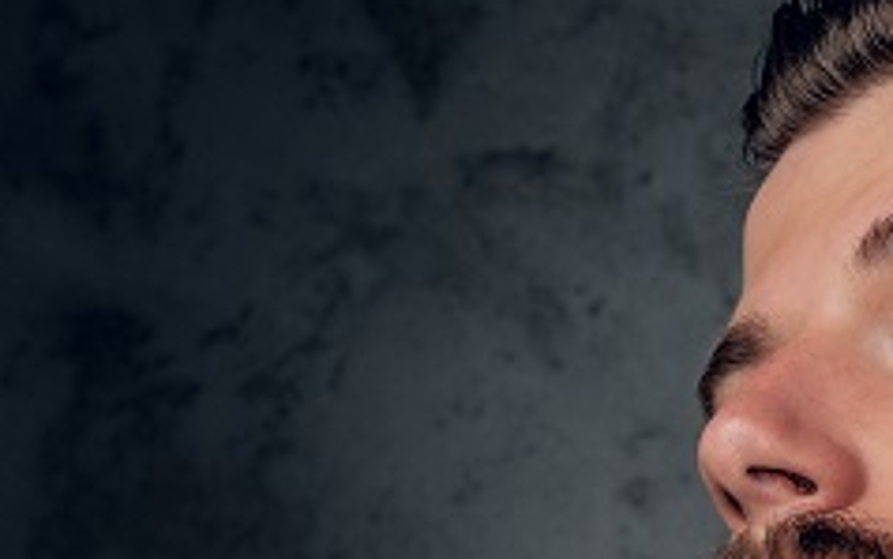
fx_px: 5259
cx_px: 1069
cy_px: 668
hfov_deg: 9.6
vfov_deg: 6.1
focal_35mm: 216
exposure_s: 1/180
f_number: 10
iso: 320
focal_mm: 56
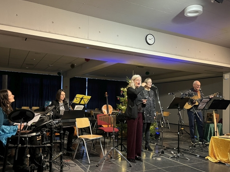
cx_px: 104
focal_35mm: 30
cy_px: 97
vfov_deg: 46.7
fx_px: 199
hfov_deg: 59.9
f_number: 1.6
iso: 500
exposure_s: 1/25
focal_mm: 5.1
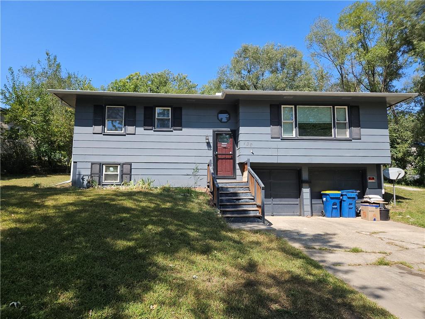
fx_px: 282
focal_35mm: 23
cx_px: 212
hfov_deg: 73.9
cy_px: 160
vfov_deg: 58.9
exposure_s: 1/1050
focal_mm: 5.4
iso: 25
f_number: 1.8
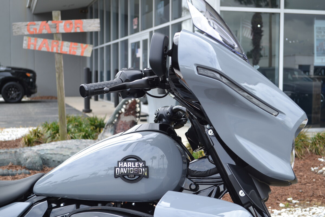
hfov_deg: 33.4
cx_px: 162
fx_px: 542
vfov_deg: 22.6
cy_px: 108
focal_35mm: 60
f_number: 6.3
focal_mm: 40
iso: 100
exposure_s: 1/160
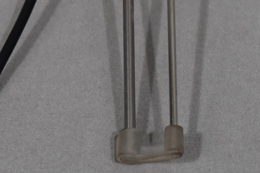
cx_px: 154
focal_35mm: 162
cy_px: 130
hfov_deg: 12.7
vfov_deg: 8.5
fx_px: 1170
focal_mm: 55
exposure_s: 1/250
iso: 800
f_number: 5.6
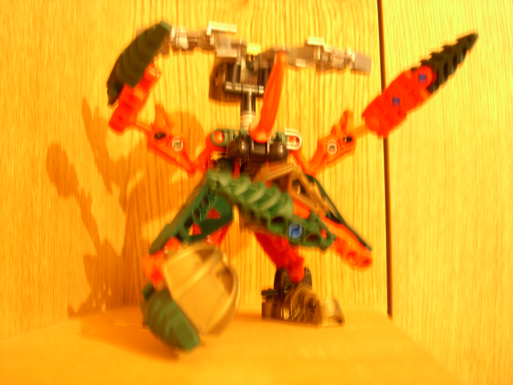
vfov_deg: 35.1
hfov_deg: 45.8
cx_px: 256
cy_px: 192
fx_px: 608
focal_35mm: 41
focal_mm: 8.5
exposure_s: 1/1.3
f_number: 2.9
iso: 200
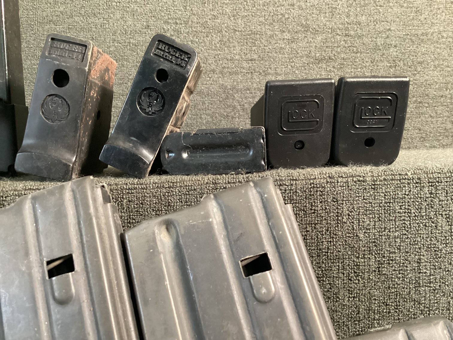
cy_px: 170
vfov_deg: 45.4
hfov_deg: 58.3
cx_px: 226
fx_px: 406
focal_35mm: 31
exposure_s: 1/40
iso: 400
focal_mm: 3.3
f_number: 2.4
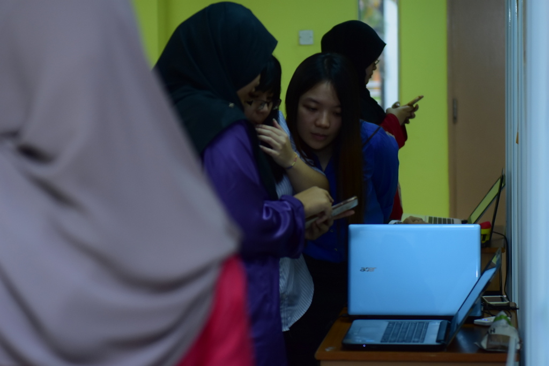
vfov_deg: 13.0
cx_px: 274
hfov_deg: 19.5
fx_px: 1601
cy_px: 183
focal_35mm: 105
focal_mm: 70
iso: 800
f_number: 2.8
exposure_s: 1/200
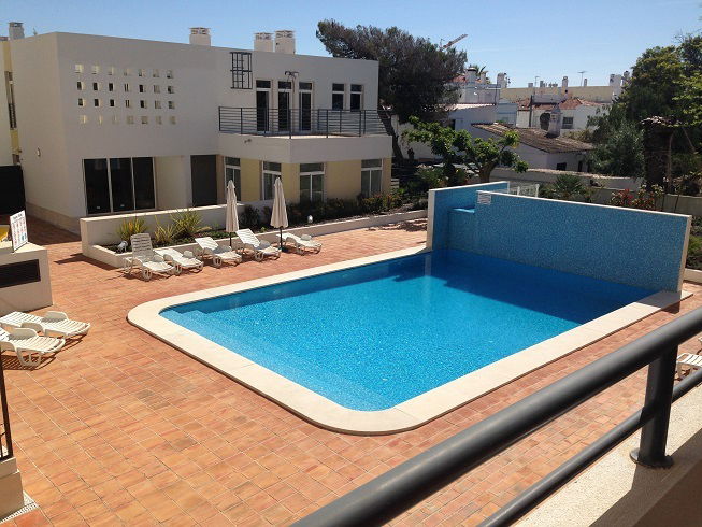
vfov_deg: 43.0
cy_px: 264
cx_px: 351
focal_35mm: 33
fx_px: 669
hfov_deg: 55.3
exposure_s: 1/2710
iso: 50
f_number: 2.4
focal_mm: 4.12
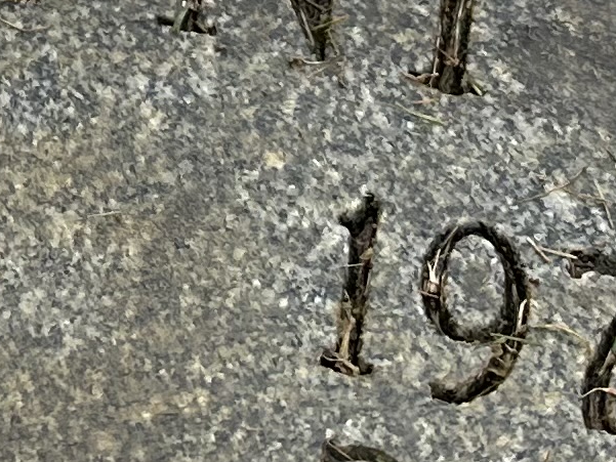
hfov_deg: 11.7
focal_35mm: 161
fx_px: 2866
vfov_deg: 8.4
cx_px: -324
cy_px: -672
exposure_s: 1/2353
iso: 80
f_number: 1.78
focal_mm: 6.86
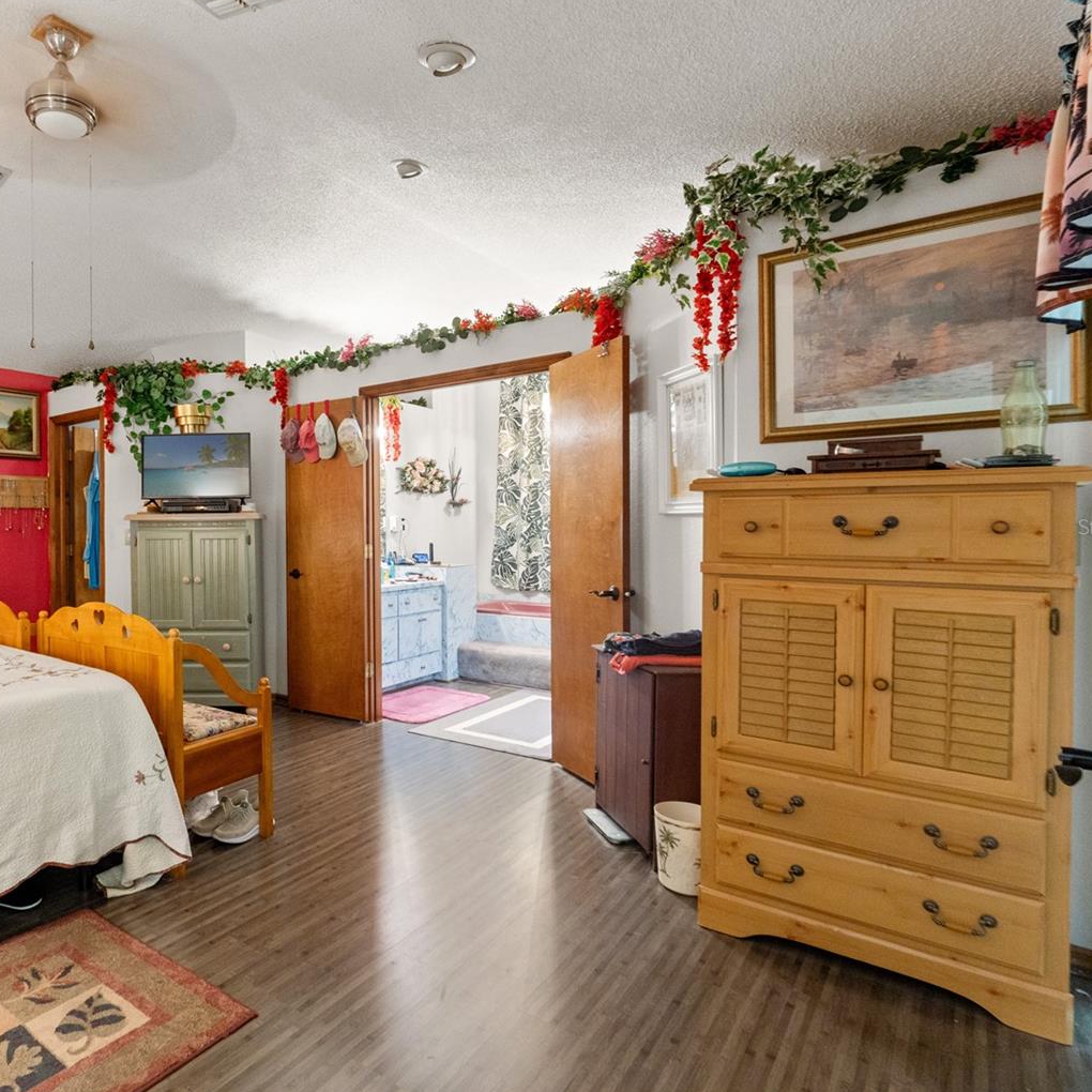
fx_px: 714
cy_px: 527
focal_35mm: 20
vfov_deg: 74.8
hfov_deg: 71.3
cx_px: 317
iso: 400
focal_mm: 10
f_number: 7.1
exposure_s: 1/2
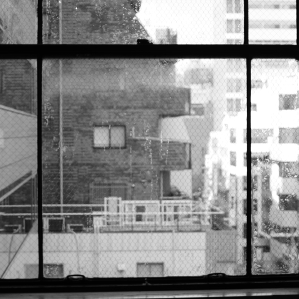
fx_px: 839
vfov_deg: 20.2
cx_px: 145
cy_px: 146
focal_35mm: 86
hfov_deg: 20.2
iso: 100
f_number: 1.8
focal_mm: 35
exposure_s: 1/1000
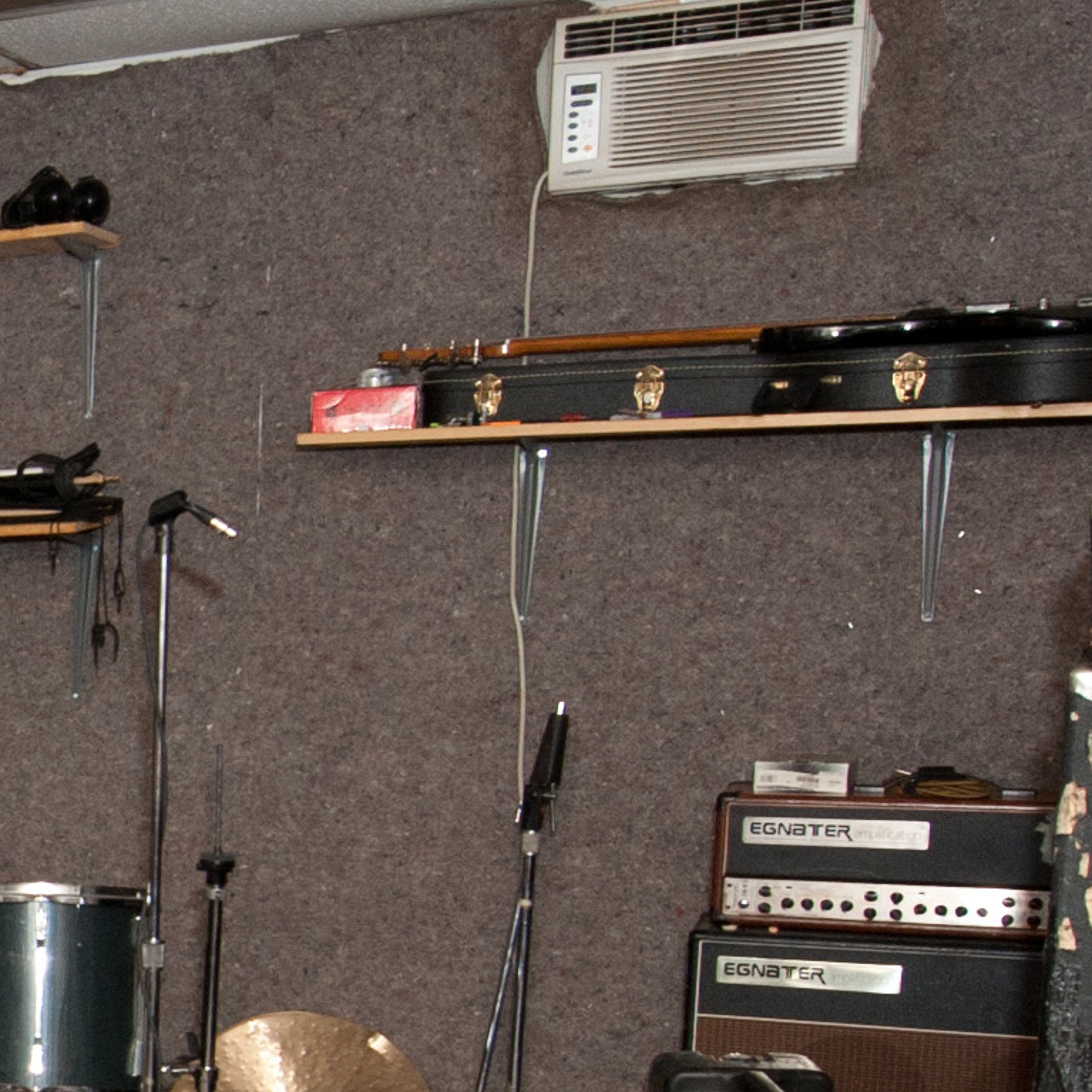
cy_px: 896
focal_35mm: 66
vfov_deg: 25.6
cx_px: -802
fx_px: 2356
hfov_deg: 20.0
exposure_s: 1/60
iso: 1000
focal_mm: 14
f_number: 7.1
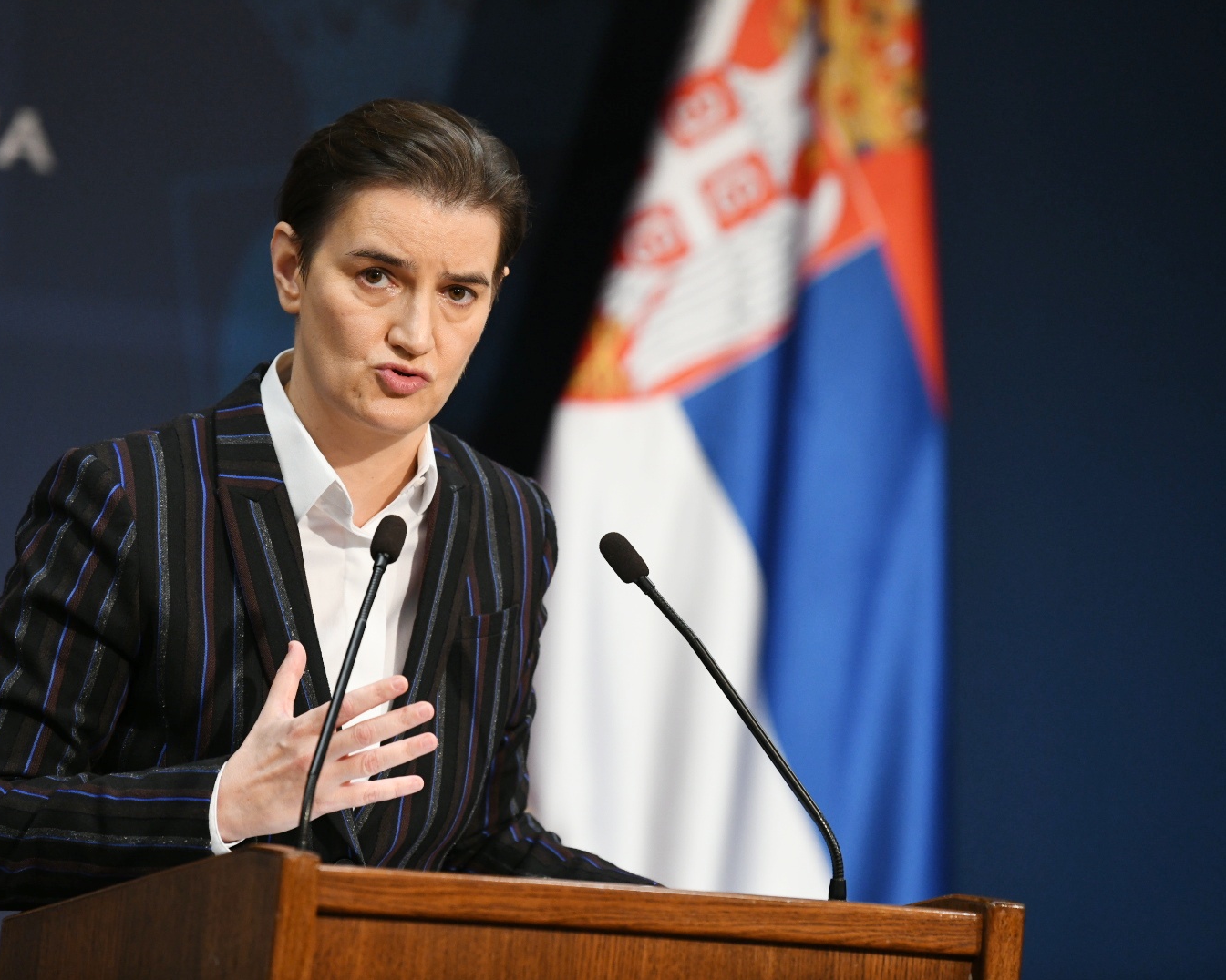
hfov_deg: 8.5
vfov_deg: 6.8
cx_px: 553
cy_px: 491
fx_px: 8200
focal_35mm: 226
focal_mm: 200
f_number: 4
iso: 2500
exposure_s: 1/500
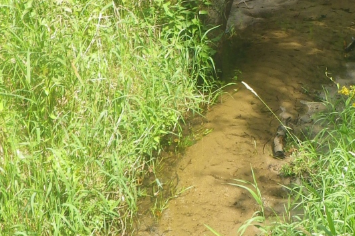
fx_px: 897
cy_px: 97
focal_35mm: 91
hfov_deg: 22.2
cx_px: 253
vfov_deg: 15.0
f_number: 4.2
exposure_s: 1/200
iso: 125
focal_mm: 5
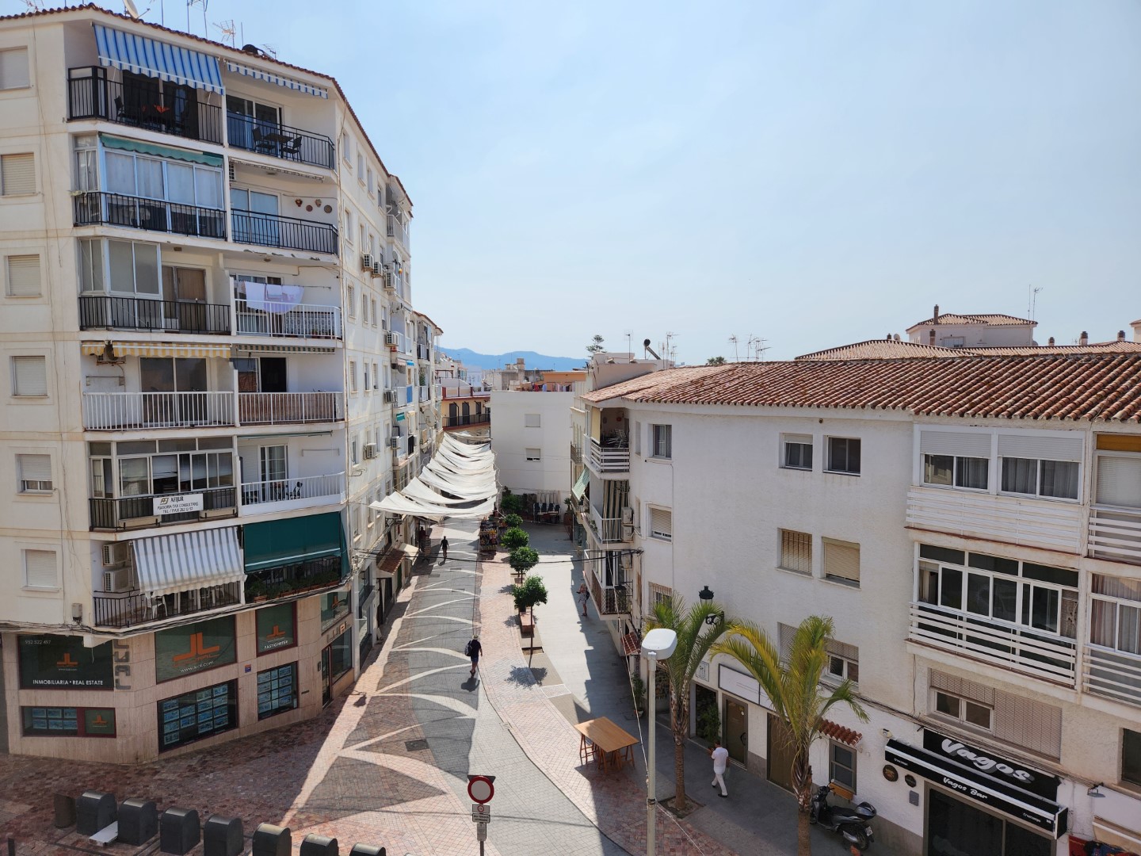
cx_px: 570
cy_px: 428
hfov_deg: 73.9
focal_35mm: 23
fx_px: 758
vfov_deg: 58.9
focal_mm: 5.4
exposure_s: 1/3618
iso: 20
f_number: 1.8
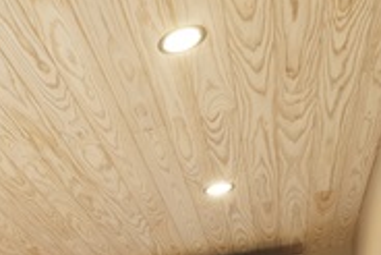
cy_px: 476
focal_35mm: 57
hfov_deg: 27.3
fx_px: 604
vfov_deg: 18.1
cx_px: -153
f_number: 6.4
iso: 160
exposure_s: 1/14
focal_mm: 10
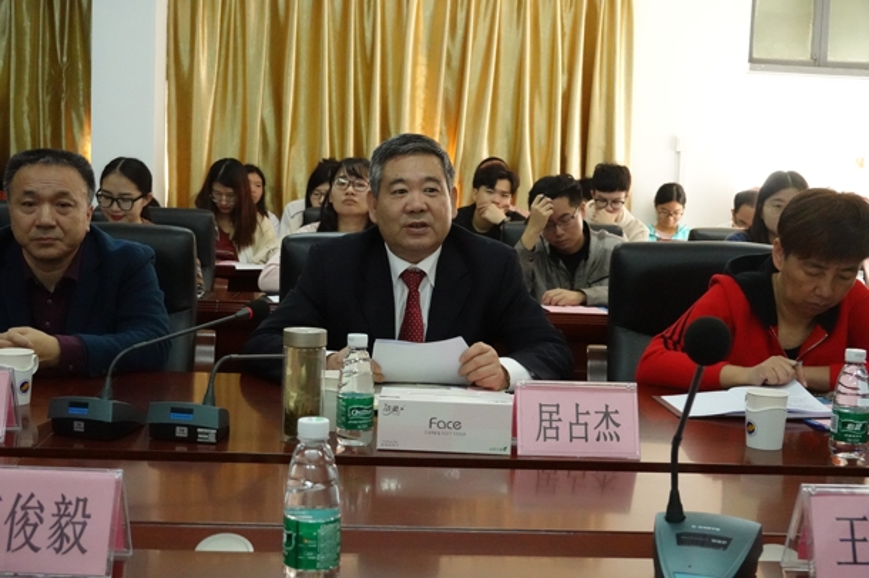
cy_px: 289
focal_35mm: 50
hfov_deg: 39.6
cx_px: 434
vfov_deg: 27.0
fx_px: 1206
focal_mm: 19.03
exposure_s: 1/200
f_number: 4
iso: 4000
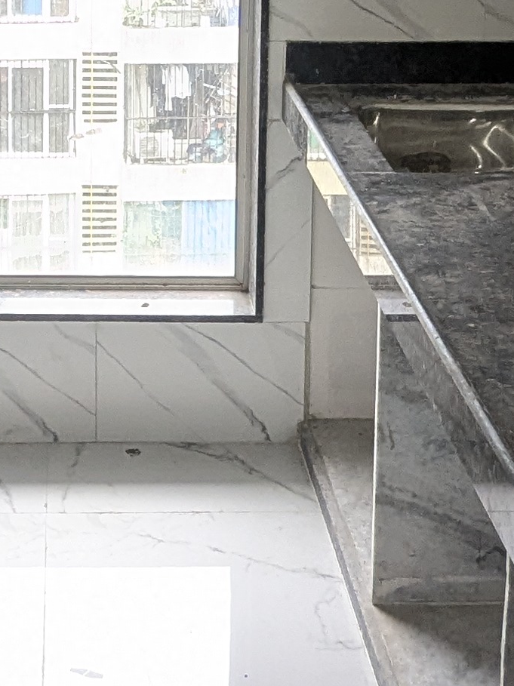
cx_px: 71
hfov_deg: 20.4
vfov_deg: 25.1
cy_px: -98
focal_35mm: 71
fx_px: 1407
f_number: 2.2
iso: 170
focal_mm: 2.35
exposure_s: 1/100
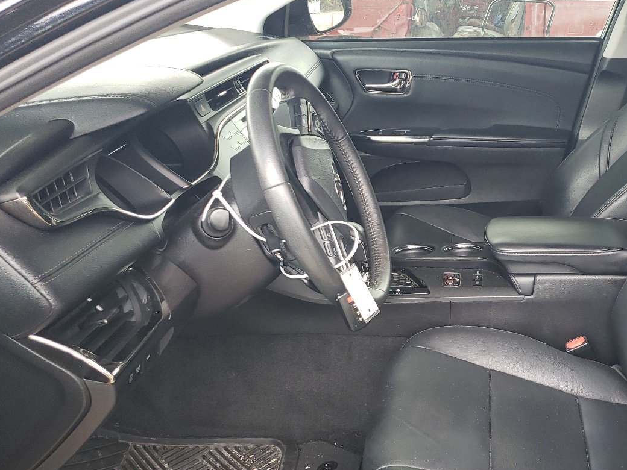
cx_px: 468
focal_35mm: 40
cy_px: 319
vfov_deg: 35.6
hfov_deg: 45.2
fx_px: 725
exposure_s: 1/120
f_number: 1.5
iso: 97
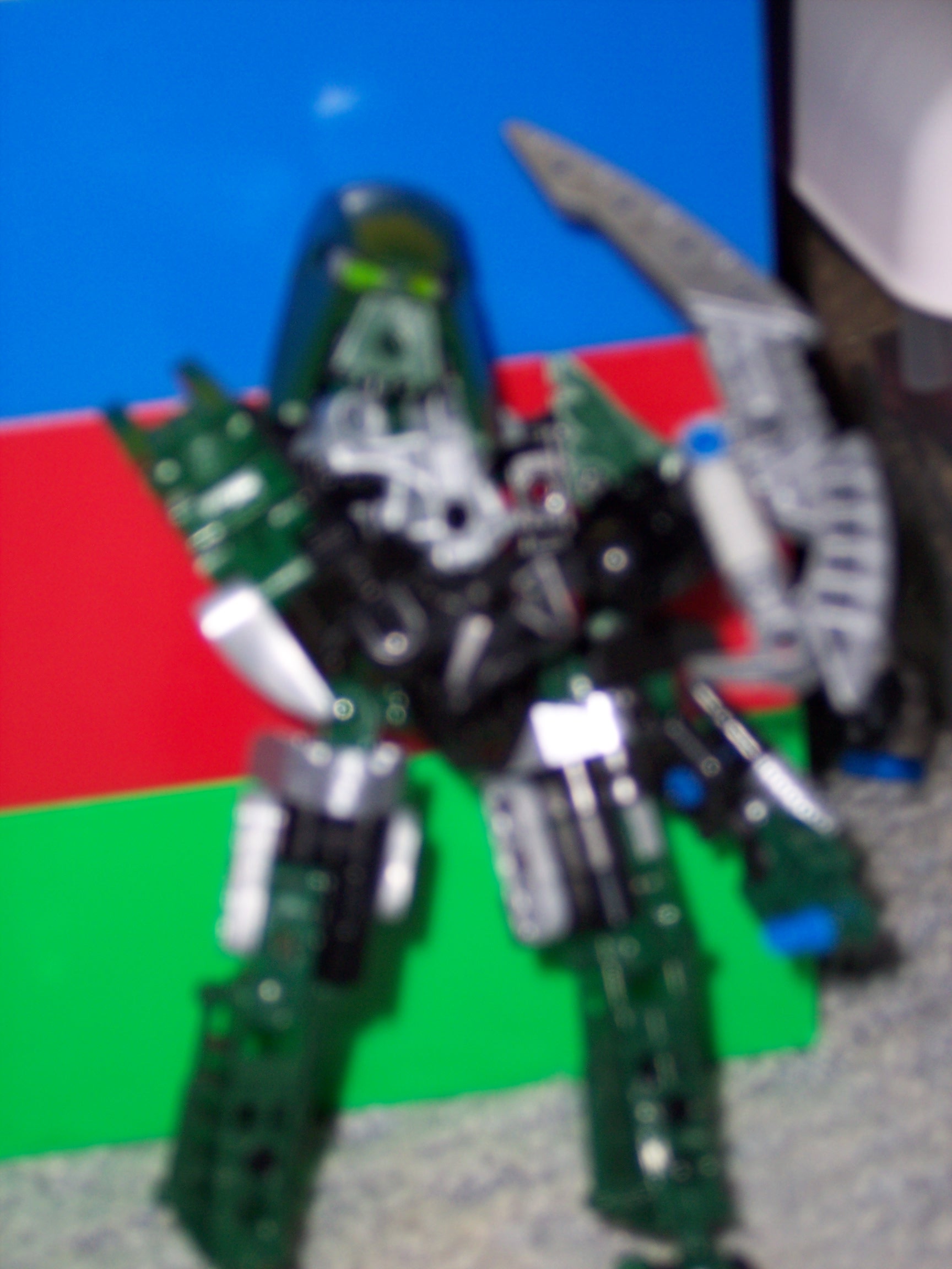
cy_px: 634
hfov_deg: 16.2
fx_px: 3337
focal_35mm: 91
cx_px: 476
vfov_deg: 21.5
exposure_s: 1/90
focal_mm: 18.7
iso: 100
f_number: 4.1
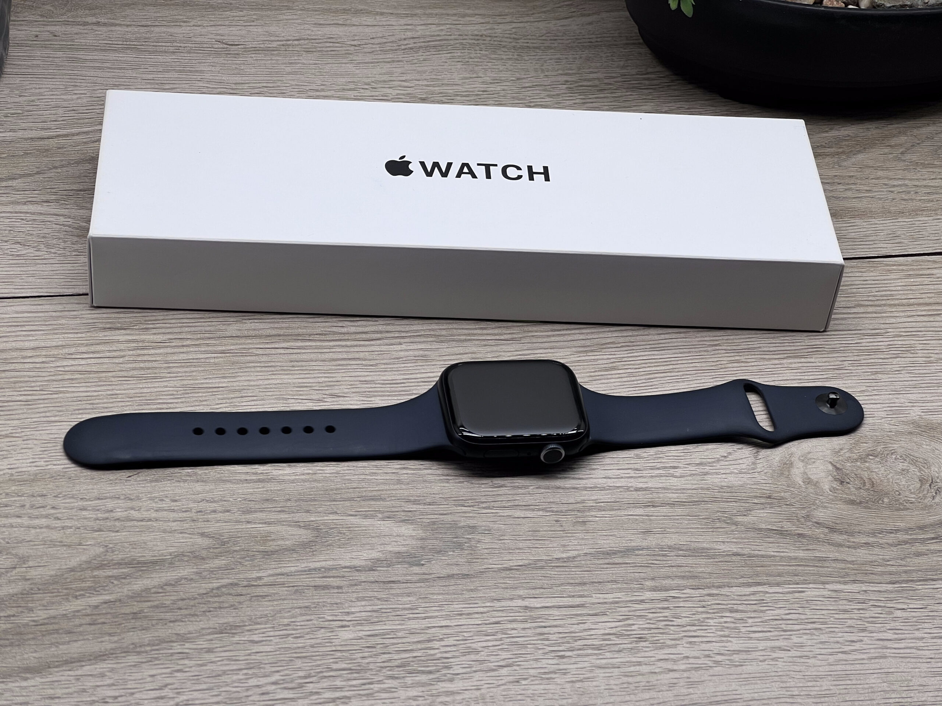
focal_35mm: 77
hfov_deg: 25.3
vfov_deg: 19.1
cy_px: 353
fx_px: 2095
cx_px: 471
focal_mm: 9
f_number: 2.8
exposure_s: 1/100
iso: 32
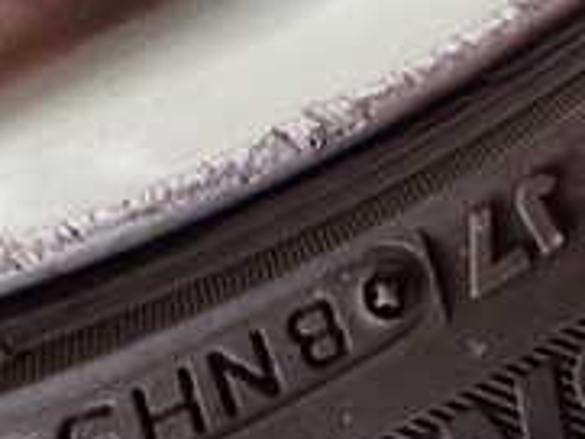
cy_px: -210
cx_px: 650
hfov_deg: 22.2
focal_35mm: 83
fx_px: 1404
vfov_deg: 16.3
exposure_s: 1/30
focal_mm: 4.5
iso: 500
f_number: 2
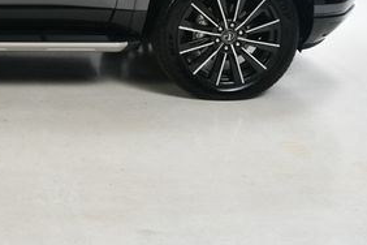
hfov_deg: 27.1
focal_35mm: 68
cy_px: -29
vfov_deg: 19.2
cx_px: -40
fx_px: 693
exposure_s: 1/160
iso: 100
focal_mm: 20
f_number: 11
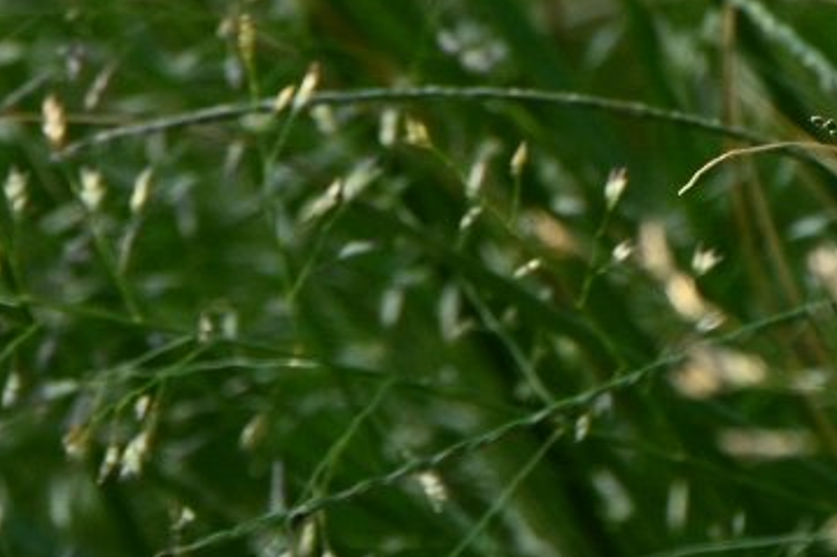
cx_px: 592
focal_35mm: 1338
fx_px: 31093
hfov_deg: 1.5
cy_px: -682
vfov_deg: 1.0
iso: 400
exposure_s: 1/400
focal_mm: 200
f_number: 7.1
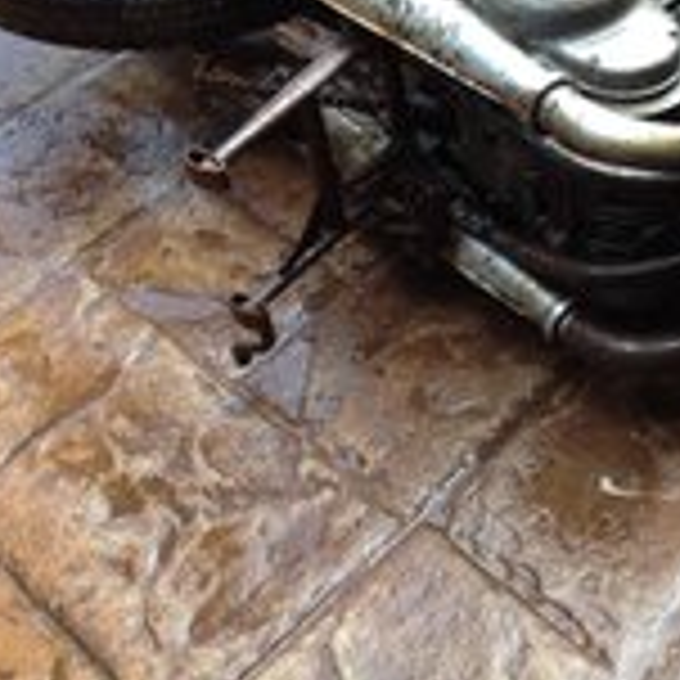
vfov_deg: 24.4
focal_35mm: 70
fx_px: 1556
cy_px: 180
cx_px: 639
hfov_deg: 23.8
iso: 80
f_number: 2.4
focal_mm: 4.28
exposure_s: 1/120
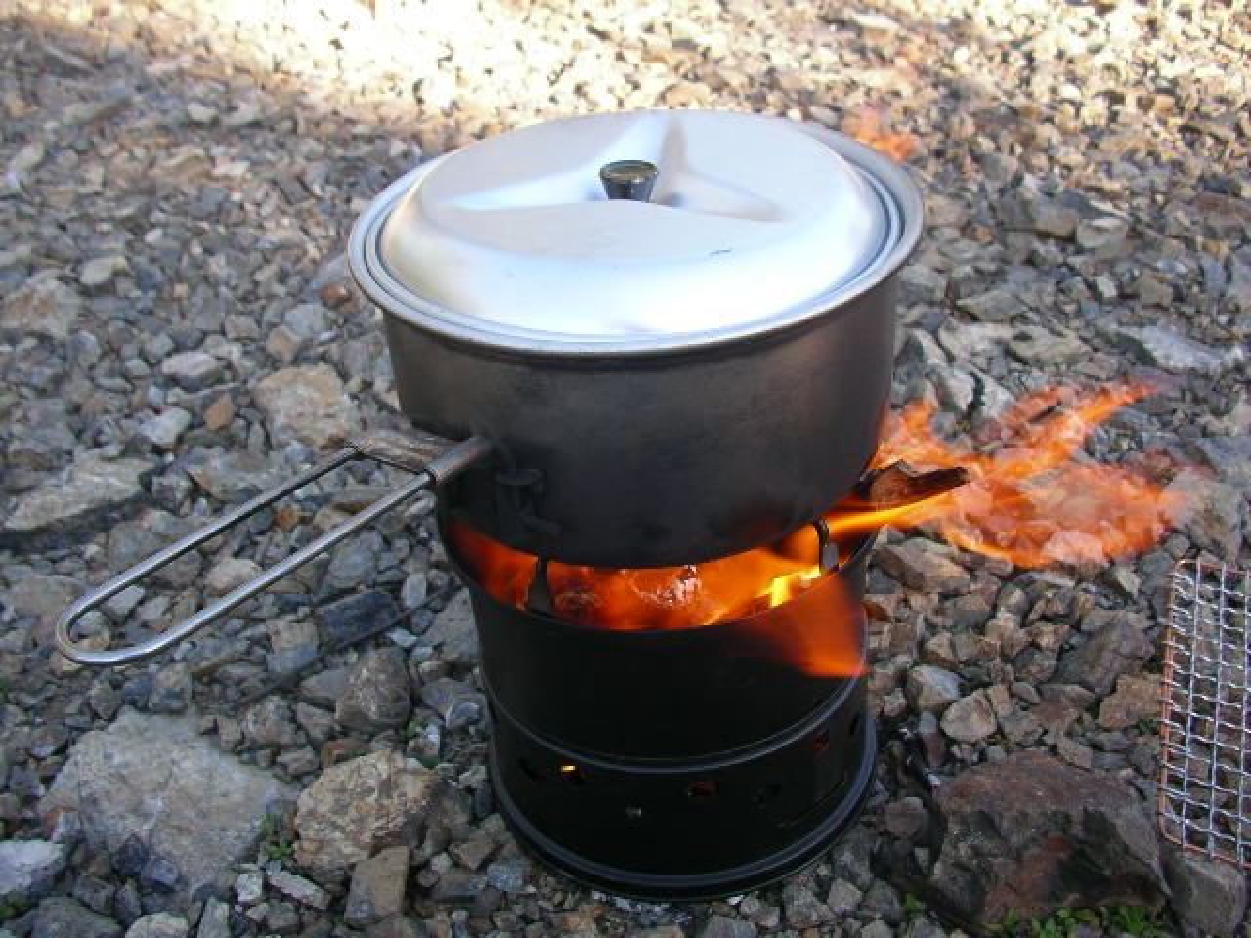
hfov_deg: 50.1
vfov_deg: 38.7
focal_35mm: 37
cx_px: 626
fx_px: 1337
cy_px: 469
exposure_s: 1/80
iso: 50
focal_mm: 5.7
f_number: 2.8
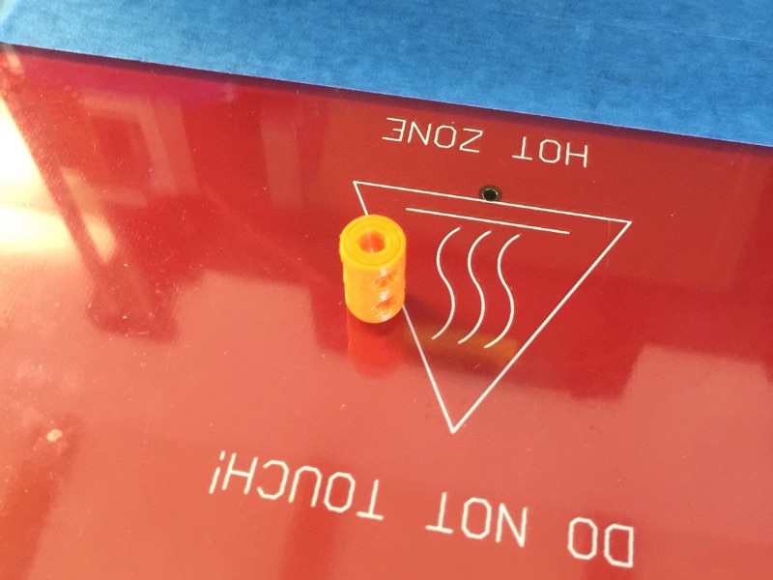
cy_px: 290
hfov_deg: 61.7
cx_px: 386
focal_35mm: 29
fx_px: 648
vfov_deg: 48.2
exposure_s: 1/8
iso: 200
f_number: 2.2
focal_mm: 4.15
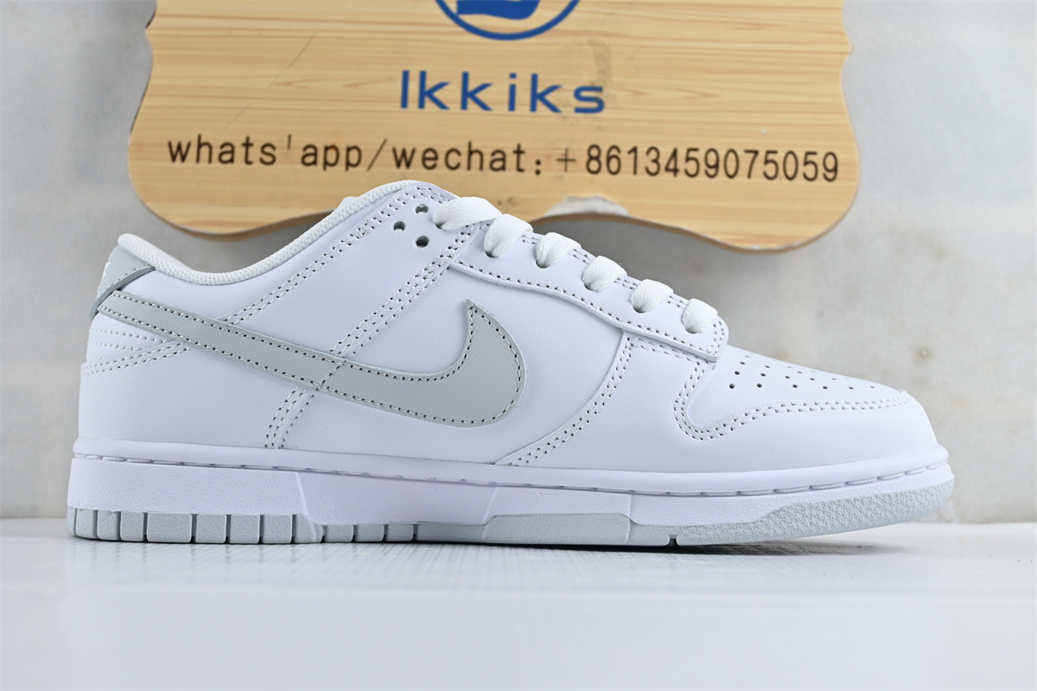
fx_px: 1555
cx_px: 518
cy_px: 346
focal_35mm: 54
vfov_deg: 25.1
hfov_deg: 36.9
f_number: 5.3
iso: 100
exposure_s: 1/40
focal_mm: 36
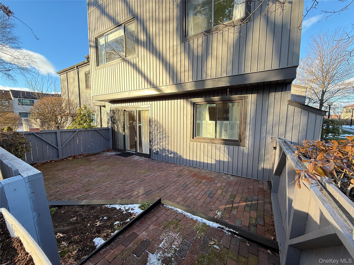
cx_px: 177
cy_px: 132
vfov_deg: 85.7
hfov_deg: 102.1
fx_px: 143
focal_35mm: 14
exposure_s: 1/152
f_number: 2.2
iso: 64
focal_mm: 2.22
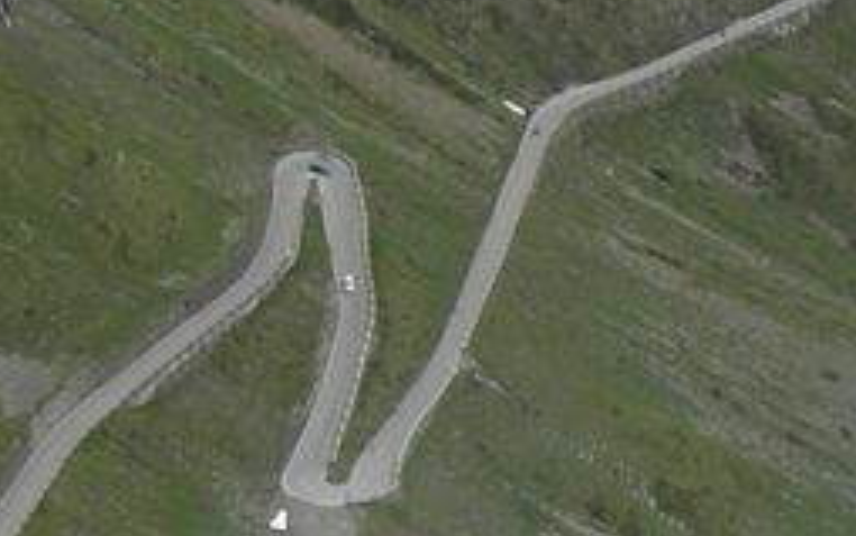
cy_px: -479
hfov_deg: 10.6
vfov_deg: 6.7
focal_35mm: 190
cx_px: 1372
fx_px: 4434
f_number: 4.4
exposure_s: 1/500
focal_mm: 6.3
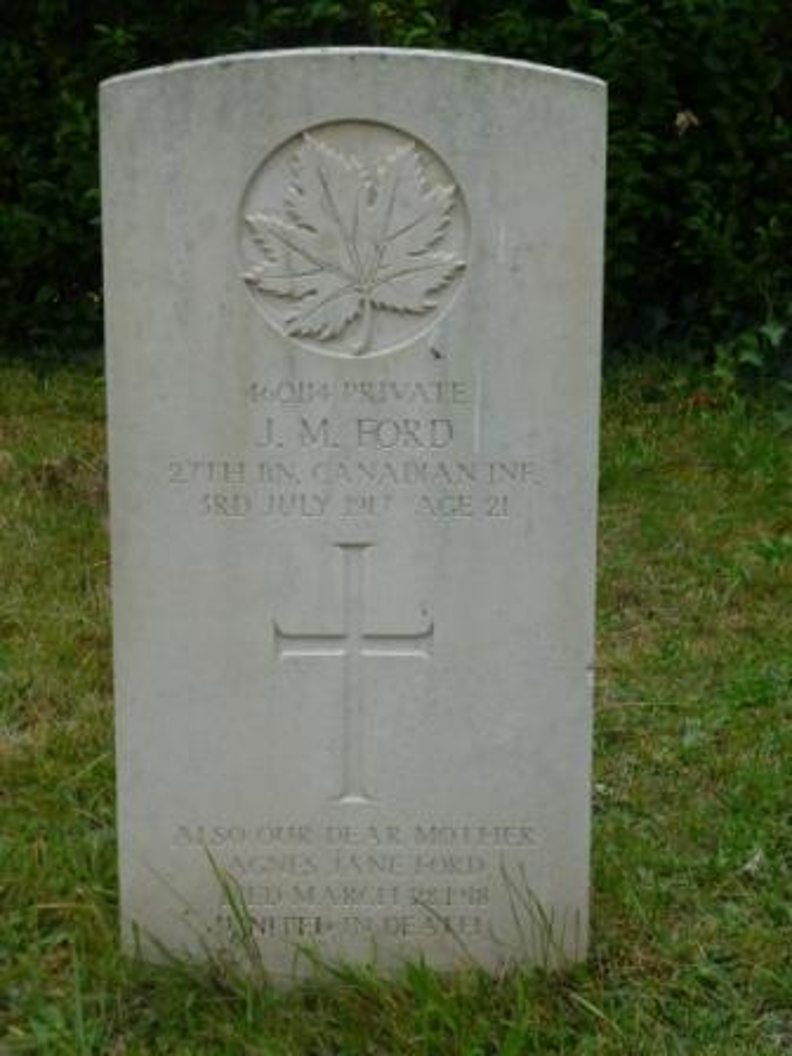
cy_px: 528
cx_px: 396
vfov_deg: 24.7
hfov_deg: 18.7
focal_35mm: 79
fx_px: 2410
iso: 100
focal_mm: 14.2
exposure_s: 1/200
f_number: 5.1
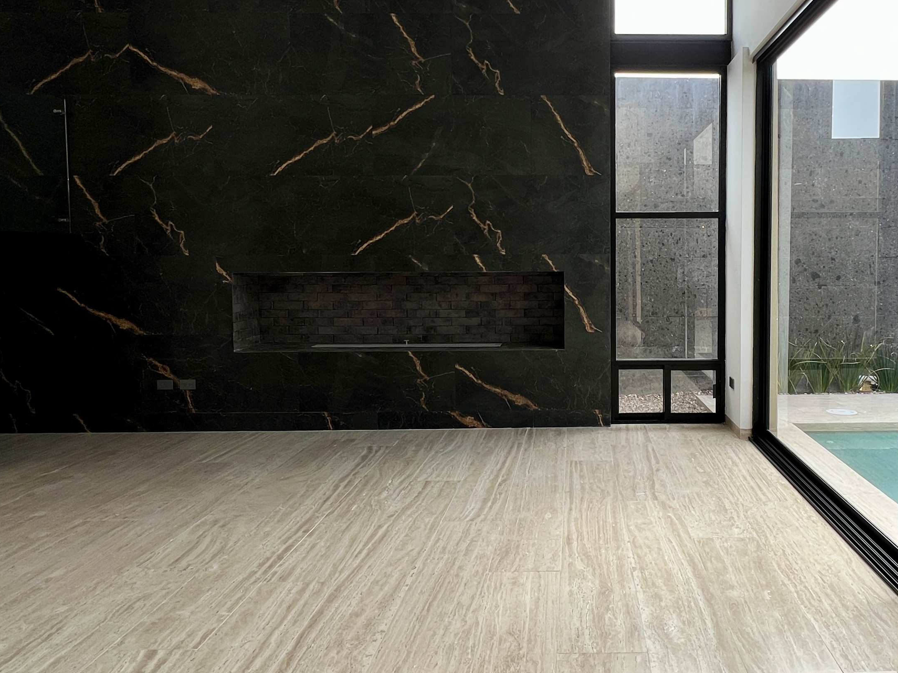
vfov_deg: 58.1
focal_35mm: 23
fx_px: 597
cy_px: 250
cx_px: 591
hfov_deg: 72.0
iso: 32
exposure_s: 1/358
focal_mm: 1.57
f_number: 1.8
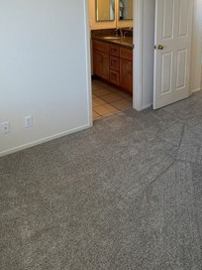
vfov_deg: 51.7
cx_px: 134
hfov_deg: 42.4
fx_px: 257
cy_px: 52
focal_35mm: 33
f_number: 2.2
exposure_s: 1/120
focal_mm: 2.22
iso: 64
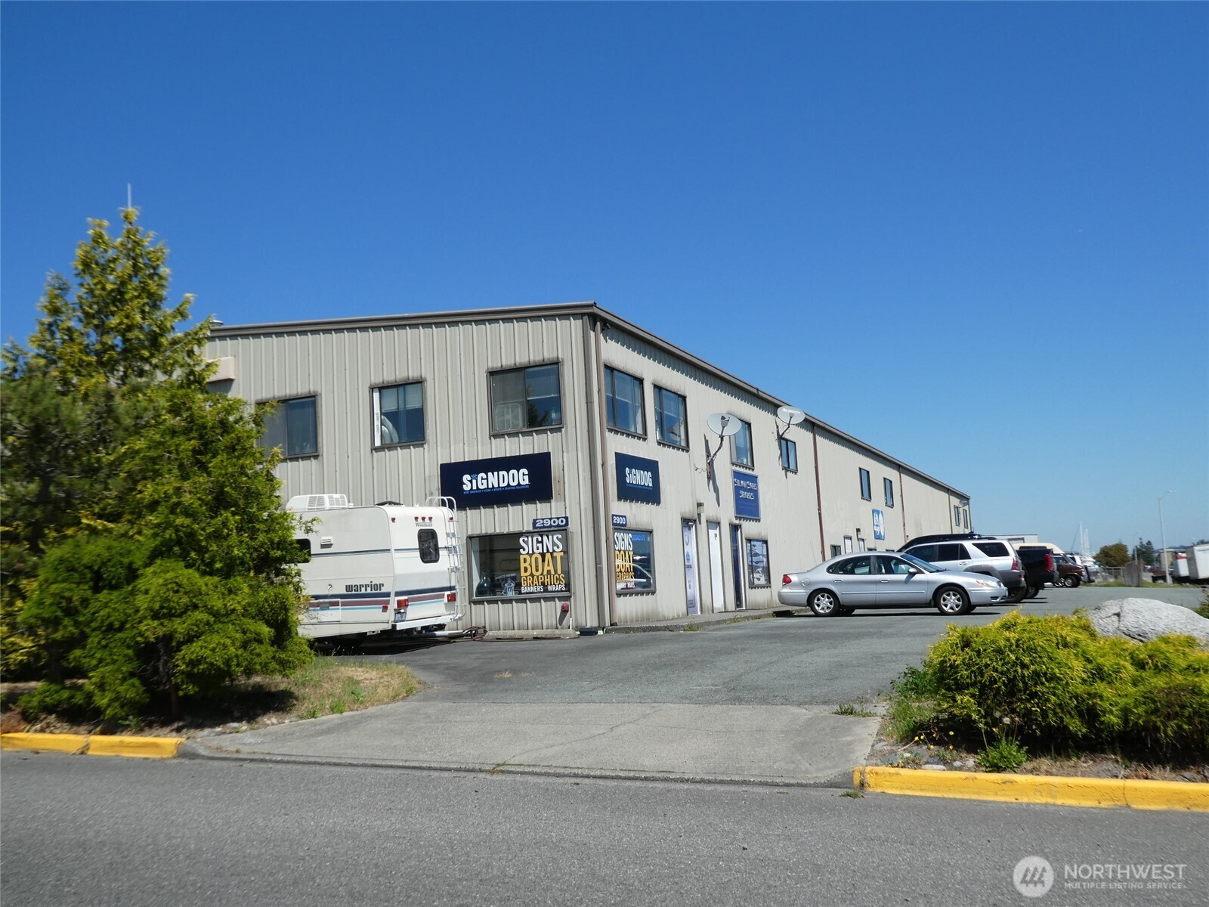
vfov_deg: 42.9
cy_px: 454
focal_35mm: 33
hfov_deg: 55.4
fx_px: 1153
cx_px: 604
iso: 80
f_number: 3.6
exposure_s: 1/1000
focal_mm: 5.8
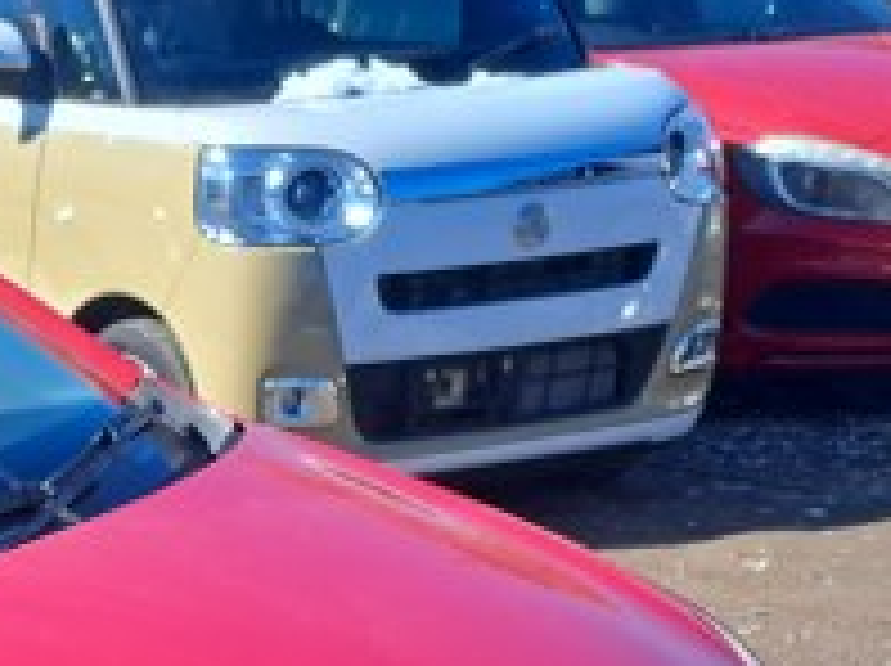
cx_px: -680
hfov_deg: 17.0
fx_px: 2494
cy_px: 1251
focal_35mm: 97
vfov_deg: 13.4
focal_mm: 5.23
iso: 50
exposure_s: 1/880
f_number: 1.8
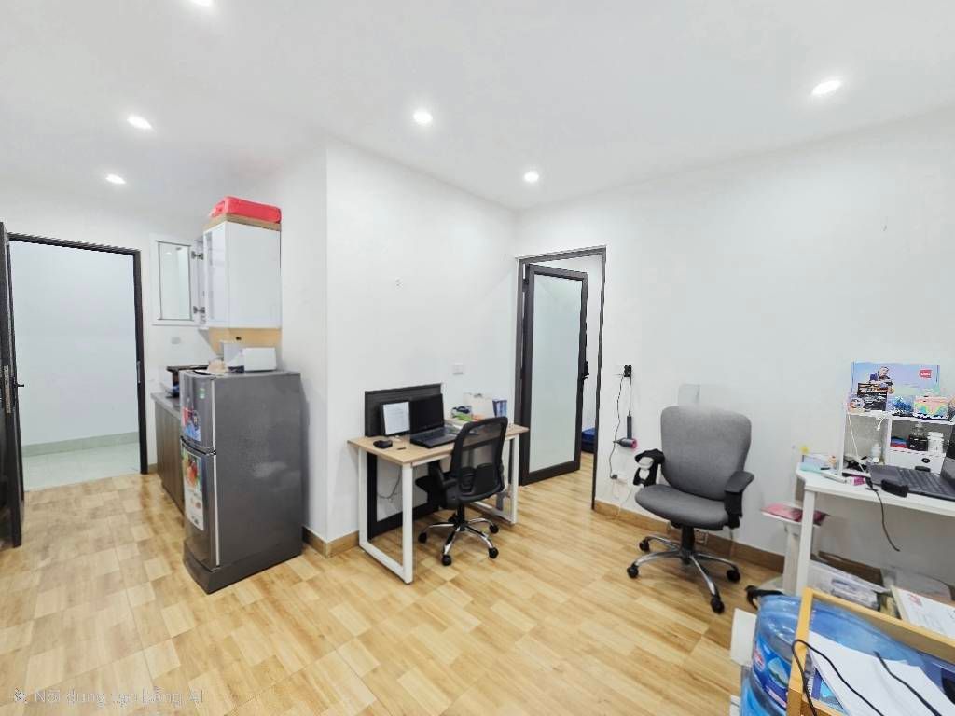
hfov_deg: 106.2
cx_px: 478
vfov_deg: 89.9
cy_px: 358
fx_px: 359
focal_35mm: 13
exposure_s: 1/50.3
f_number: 2.2
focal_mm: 2.2
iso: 160
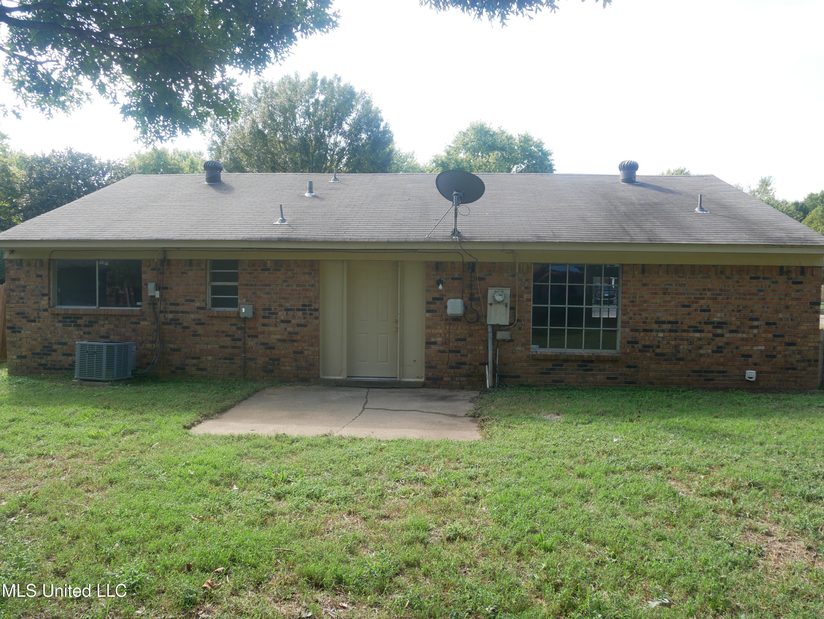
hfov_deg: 71.6
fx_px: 571
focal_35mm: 24
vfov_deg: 56.8
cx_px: 412
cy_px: 310
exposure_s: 1/160
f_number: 6.3
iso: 200
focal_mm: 12
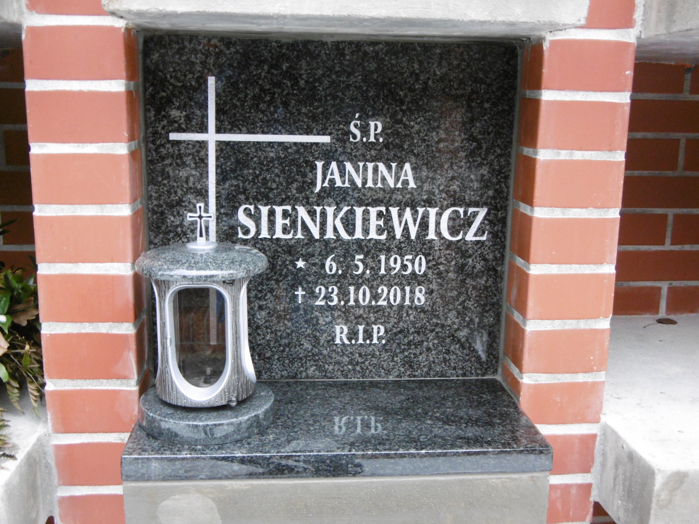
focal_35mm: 43
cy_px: 262
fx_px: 868
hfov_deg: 43.9
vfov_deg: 33.6
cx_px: 350
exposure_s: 1/50
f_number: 3.8
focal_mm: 7.7
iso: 400
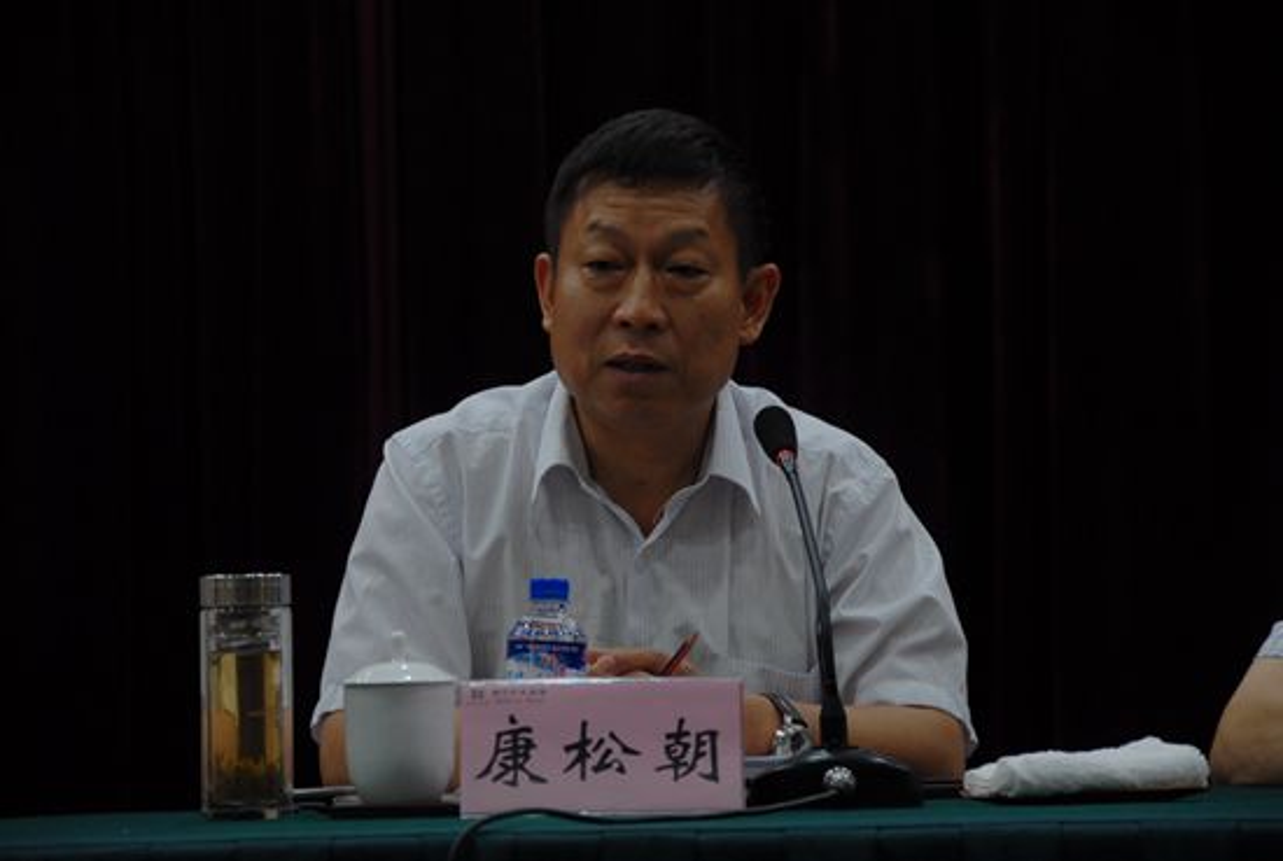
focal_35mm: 168
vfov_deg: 8.2
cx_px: 642
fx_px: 5999
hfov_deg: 12.2
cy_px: 430
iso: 200
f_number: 5.3
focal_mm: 112
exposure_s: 1/13
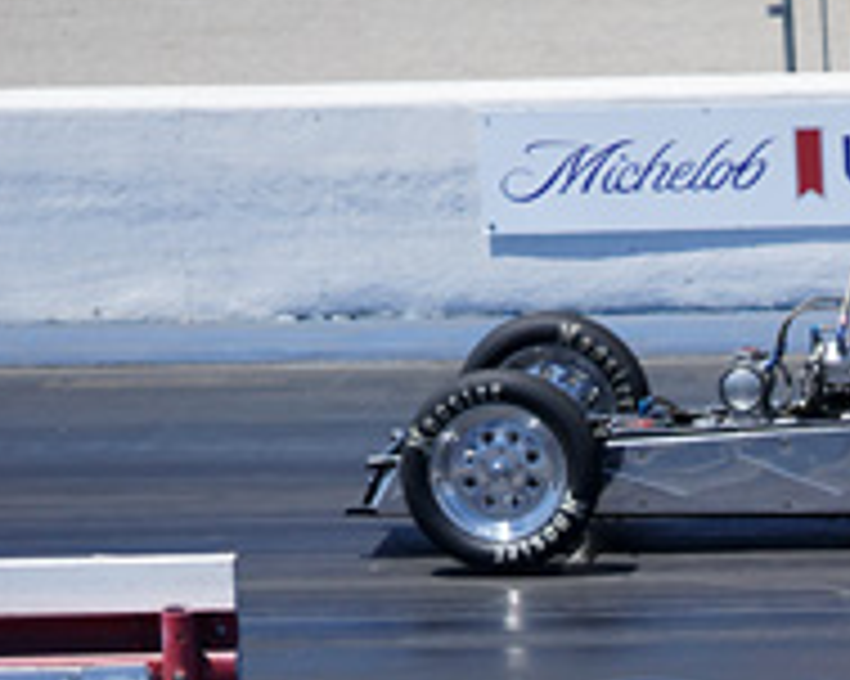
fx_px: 14080
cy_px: 716
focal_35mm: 560
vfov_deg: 2.8
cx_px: 1052
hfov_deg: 3.5
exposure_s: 1/2500
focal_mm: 150
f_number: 2.8
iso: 200
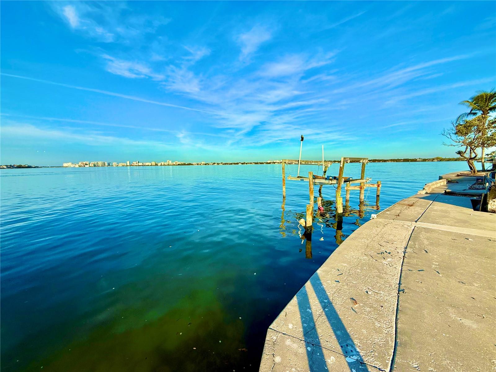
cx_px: 248
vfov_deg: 85.7
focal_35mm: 14
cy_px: 186
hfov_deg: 102.1
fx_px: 201
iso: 50
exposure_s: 1/2024
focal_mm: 2.22
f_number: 2.2
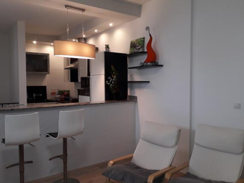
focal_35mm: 28
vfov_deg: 49.7
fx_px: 197
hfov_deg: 63.5
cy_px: 94
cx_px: 118
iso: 80
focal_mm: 3.6
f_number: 1.9
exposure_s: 1/50
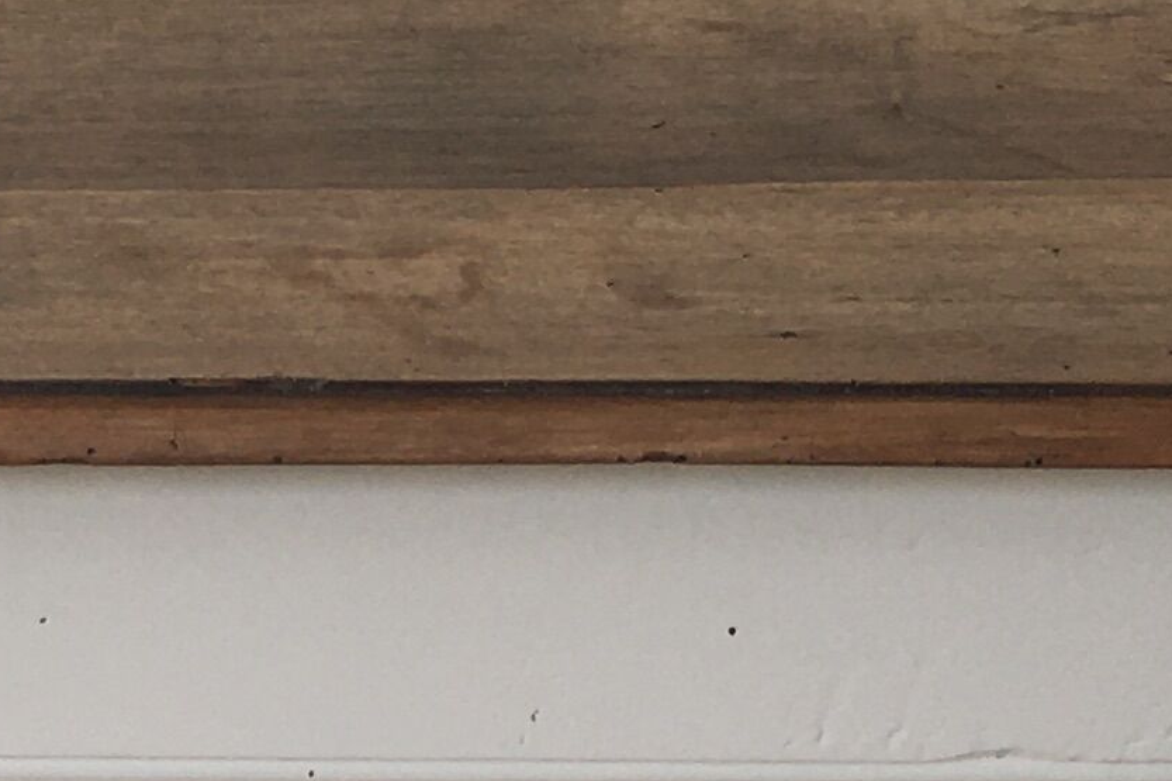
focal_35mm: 146
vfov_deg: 9.1
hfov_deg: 13.9
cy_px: 1245
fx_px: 4752
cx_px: 7
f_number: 2.2
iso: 25
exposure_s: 1/50
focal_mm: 4.15
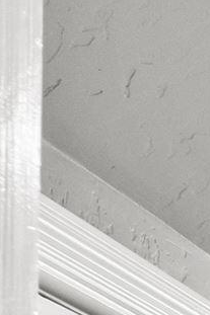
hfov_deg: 5.6
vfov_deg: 11.7
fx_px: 1261
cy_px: 753
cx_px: 1162
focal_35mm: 144
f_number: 8
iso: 400
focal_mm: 7
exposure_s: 1/8
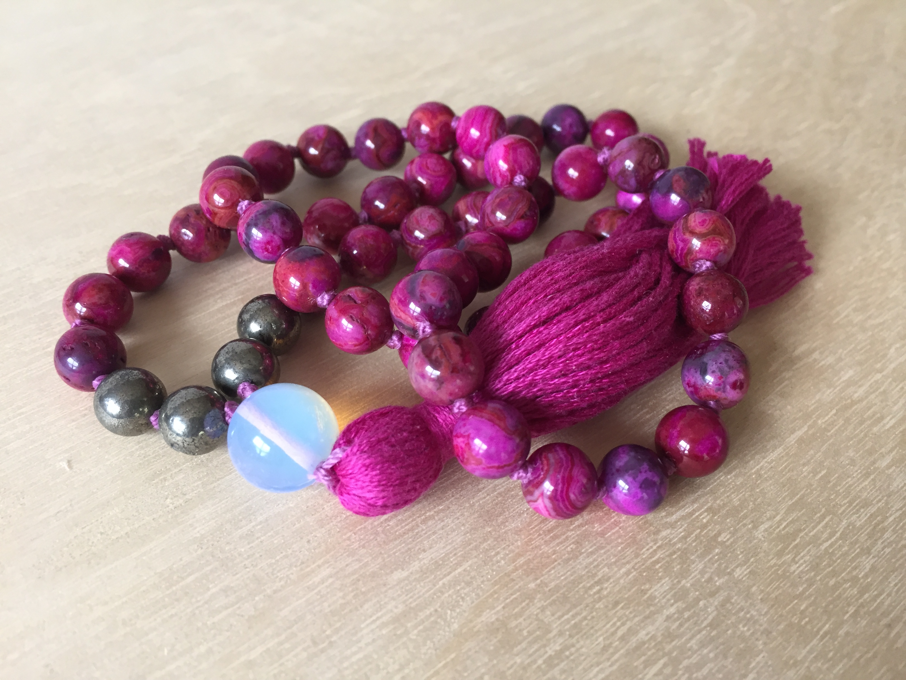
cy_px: 340
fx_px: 759
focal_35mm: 29
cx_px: 453
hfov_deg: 61.7
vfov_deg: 48.2
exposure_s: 1/30
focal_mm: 4.15
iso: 40
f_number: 2.2
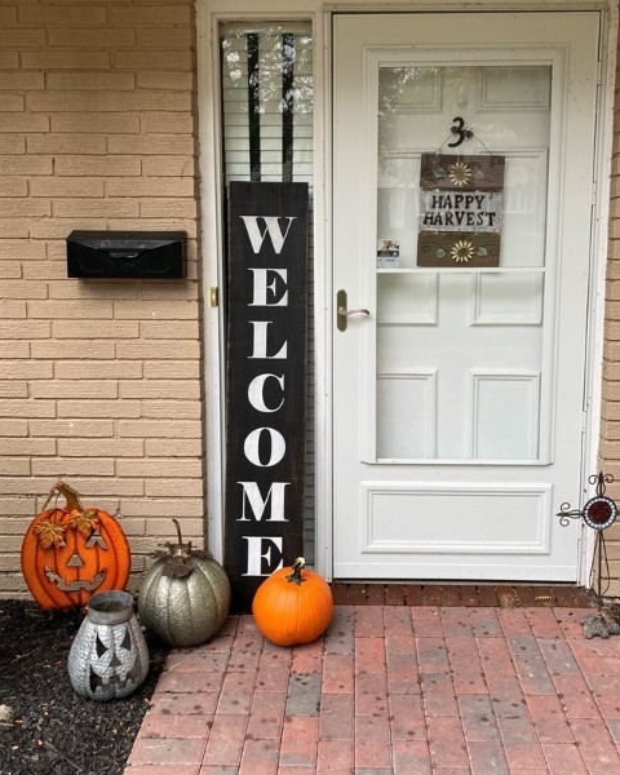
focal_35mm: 35
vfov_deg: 51.3
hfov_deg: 42.2
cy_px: 328
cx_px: 328
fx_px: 803
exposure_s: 1/122
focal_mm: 3.99
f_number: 1.8
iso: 25
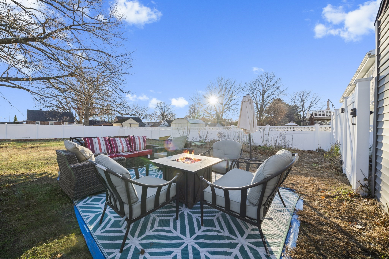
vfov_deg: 90.0
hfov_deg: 112.6
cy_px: 130
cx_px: 194
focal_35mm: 12
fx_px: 130
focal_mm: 12
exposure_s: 1/80
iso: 320
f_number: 8
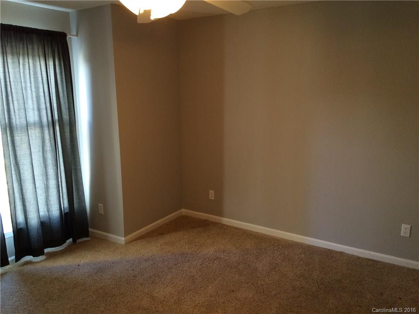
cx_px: 210
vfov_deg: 48.2
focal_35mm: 29
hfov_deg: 61.7
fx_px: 351
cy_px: 157
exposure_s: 1/30
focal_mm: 4.15
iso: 125
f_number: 2.2
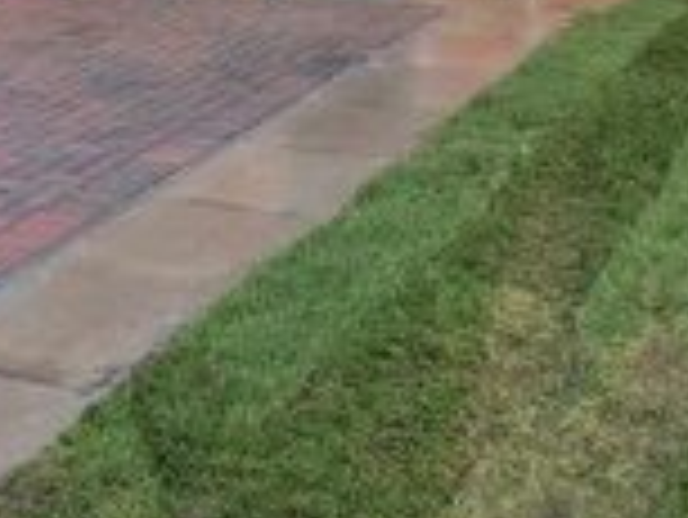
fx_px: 1452
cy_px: -110
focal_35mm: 73
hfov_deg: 26.6
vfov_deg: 19.0
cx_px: 288
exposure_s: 1/111
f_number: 2.2
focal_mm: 2.22
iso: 37
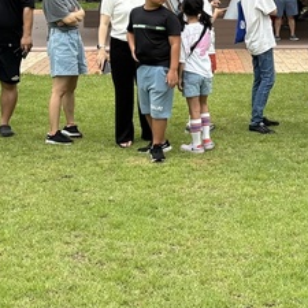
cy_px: 24
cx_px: 298
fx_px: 926
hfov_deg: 18.5
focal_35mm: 92
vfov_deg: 18.5
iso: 50
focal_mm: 5.96
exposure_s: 1/880
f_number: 1.6
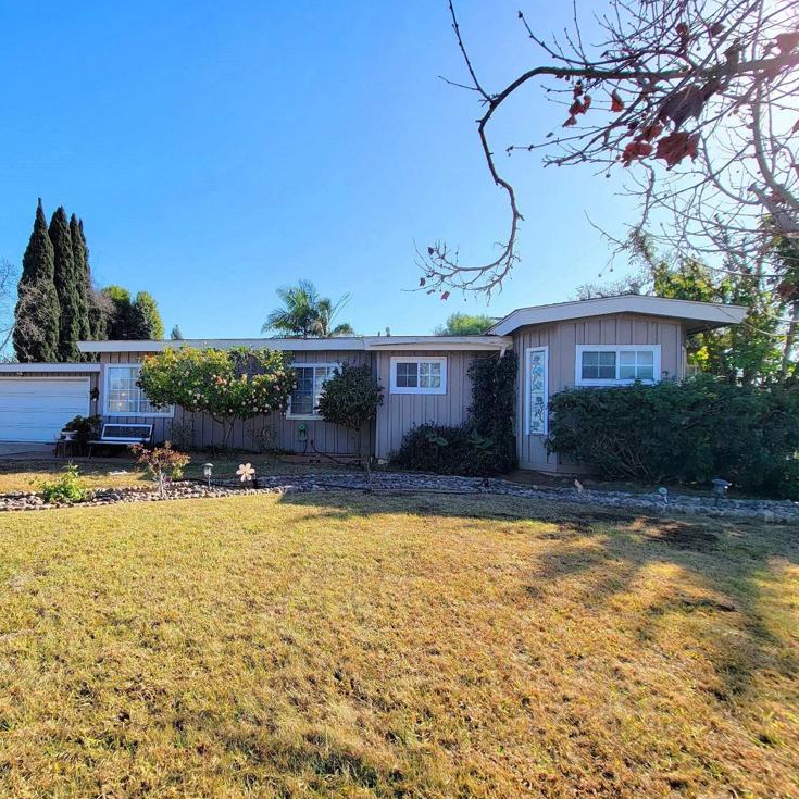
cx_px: 286
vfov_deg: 87.4
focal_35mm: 16
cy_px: 412
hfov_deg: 85.2
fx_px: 418
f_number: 2.2
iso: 50
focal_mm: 2.2
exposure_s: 1/1208
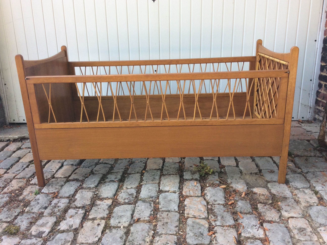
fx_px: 302
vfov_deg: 44.1
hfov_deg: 56.9
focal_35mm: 32
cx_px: 164
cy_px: 122
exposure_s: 1/187
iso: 32
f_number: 2.4
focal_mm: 3.3
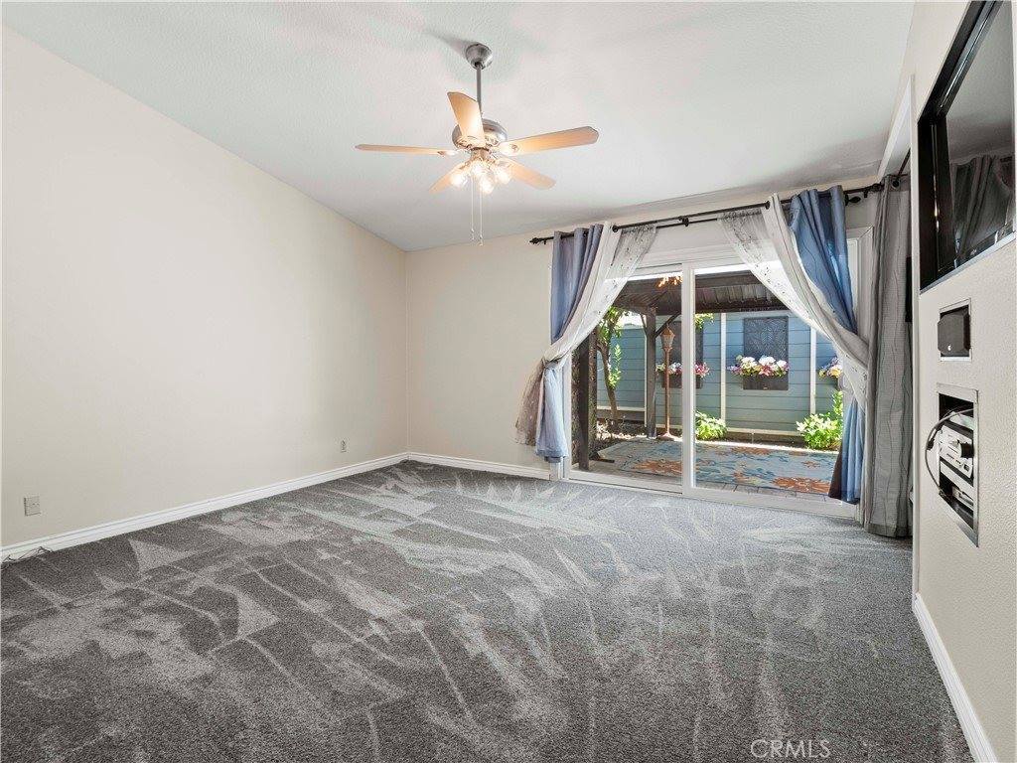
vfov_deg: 78.1
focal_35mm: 16
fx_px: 470
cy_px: 382
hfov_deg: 94.5
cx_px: 508
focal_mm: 8
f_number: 8
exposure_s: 1/1.67
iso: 200
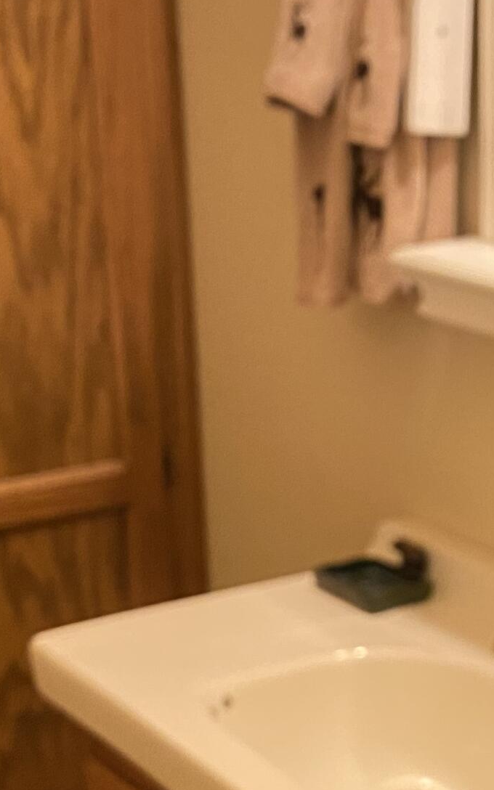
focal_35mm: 76
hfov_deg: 16.6
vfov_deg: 26.9
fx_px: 1637
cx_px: 540
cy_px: 565
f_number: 1.8
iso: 500
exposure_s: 1/40
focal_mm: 4.25
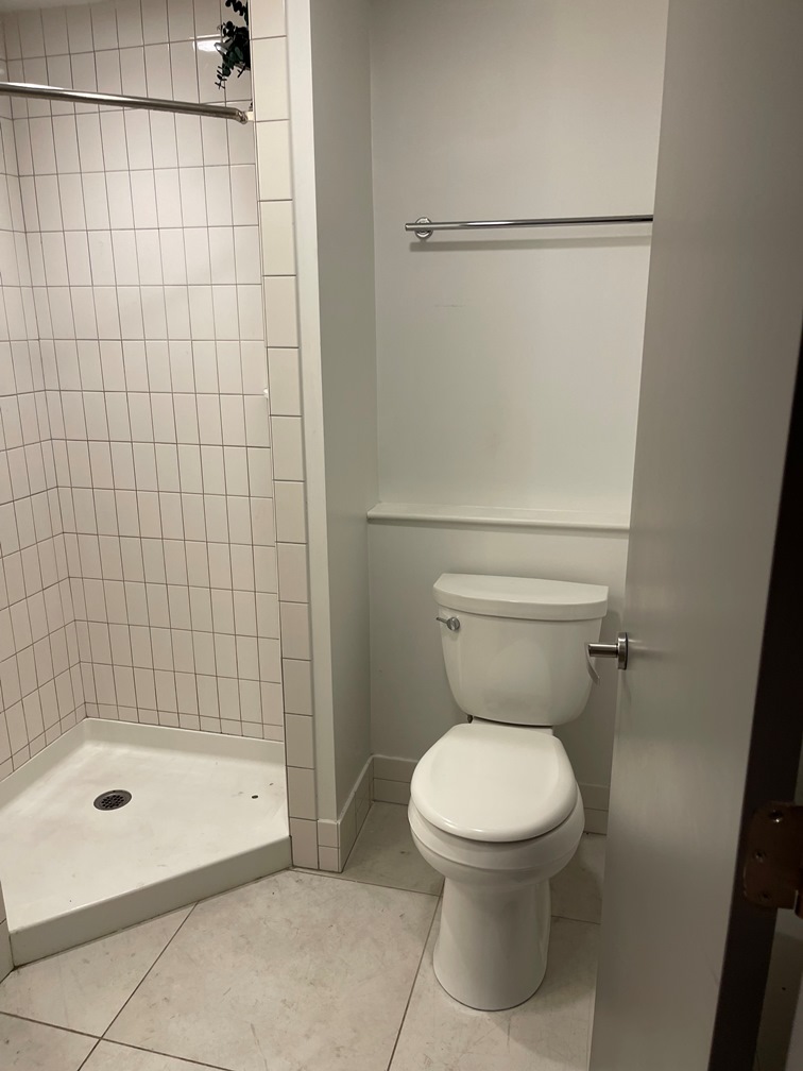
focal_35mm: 25
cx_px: 402
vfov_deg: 69.4
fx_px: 773
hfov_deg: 54.9
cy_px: 536
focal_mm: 5.1
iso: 125
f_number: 1.6
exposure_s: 1/118
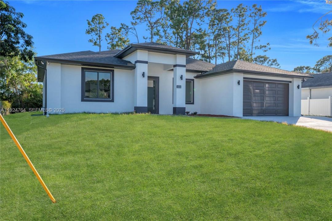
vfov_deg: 47.9
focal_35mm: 27
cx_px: 166
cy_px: 110
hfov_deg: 67.4
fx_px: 249
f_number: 7.1
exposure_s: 1/200
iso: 100
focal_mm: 18
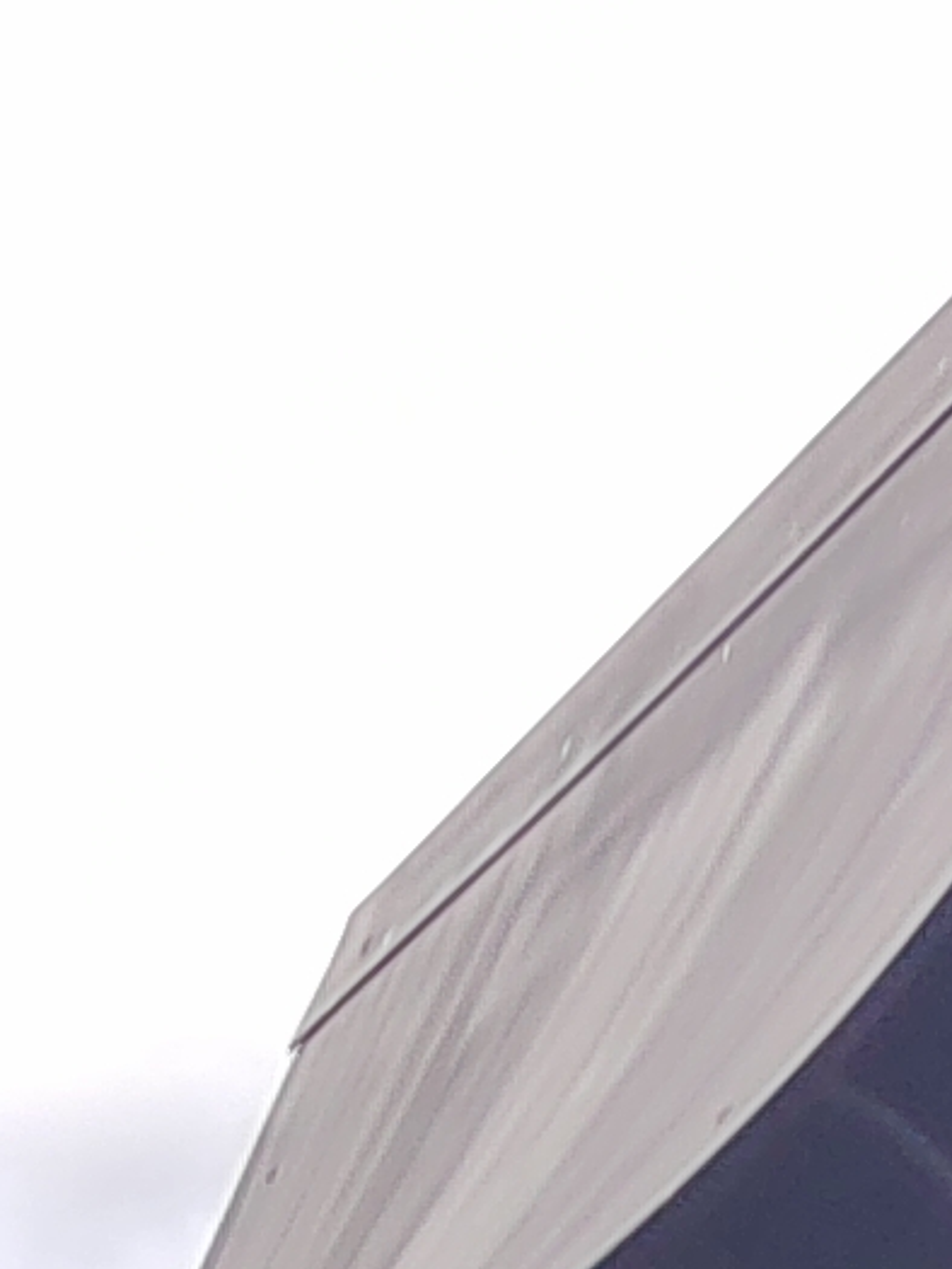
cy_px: 3693
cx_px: 1464
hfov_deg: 8.5
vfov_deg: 9.4
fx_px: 6268
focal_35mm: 171
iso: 100
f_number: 1.9
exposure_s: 1/114
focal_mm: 5.52
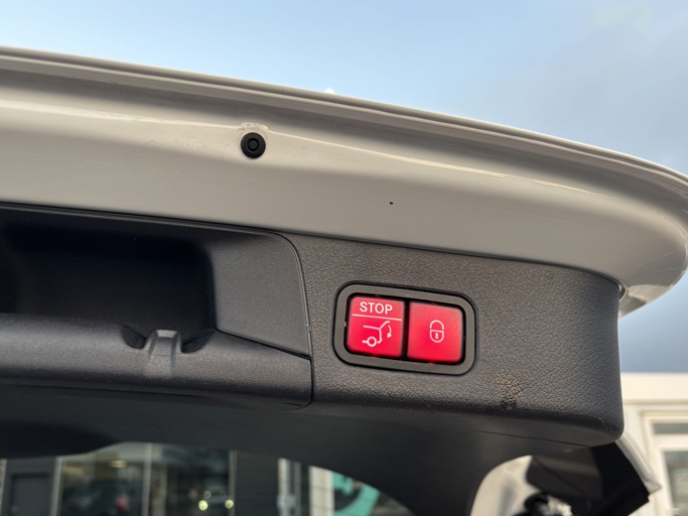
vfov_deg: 46.7
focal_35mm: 30
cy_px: 289
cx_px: 343
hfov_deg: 60.0
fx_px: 596
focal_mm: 5.96
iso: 64
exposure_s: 1/120
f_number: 1.6
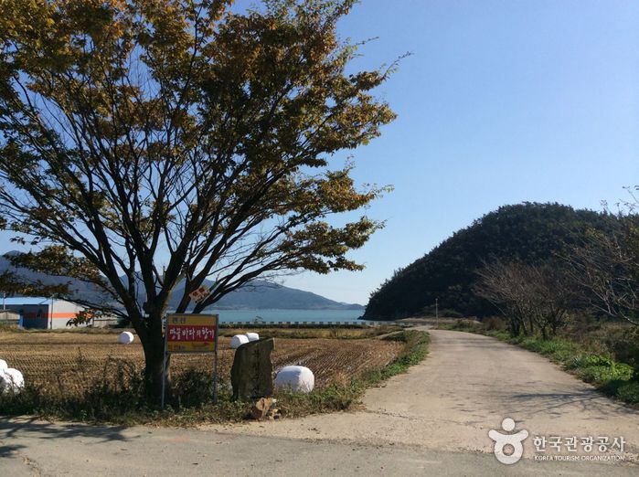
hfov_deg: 55.4
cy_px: 238
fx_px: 608
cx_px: 320
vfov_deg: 42.8
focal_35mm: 33
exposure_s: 1/2203
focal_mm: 3.3
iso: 32
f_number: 2.4
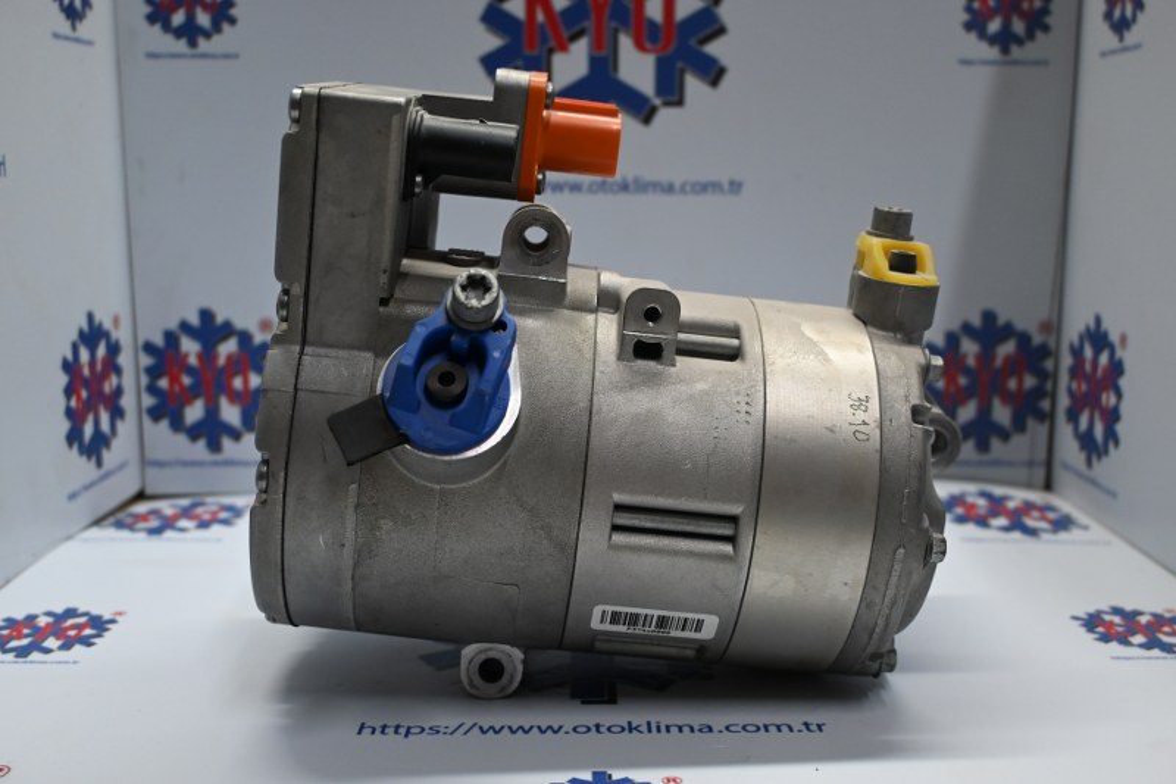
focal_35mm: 37
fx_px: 1200
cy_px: 392
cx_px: 588
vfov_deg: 36.2
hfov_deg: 52.2
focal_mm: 24.5
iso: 1000
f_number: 4.2
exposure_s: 1/125
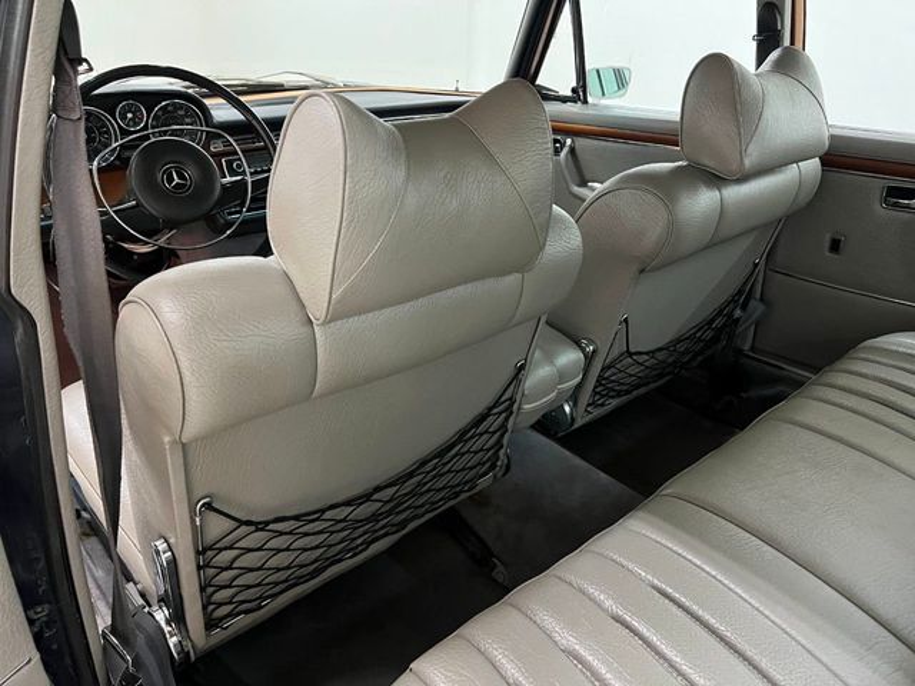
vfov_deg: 53.1
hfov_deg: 67.3
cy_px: 343
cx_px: 458
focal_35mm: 26
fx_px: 687
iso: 640
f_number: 1.5
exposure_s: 1/40
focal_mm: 5.7
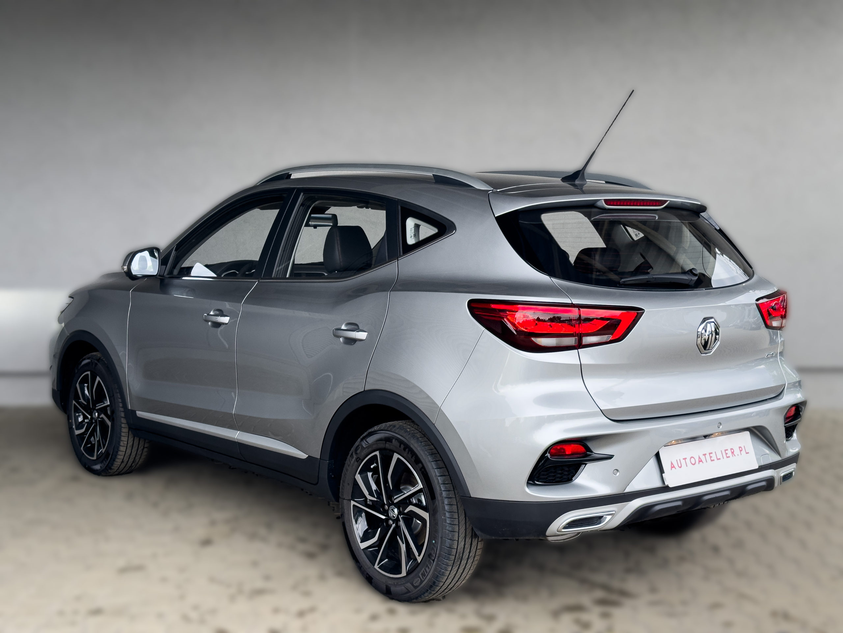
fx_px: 1169
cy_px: 316
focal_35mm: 48
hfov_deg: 39.7
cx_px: 422
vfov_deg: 30.3
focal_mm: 6.86
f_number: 1.8
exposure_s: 1/250
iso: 64
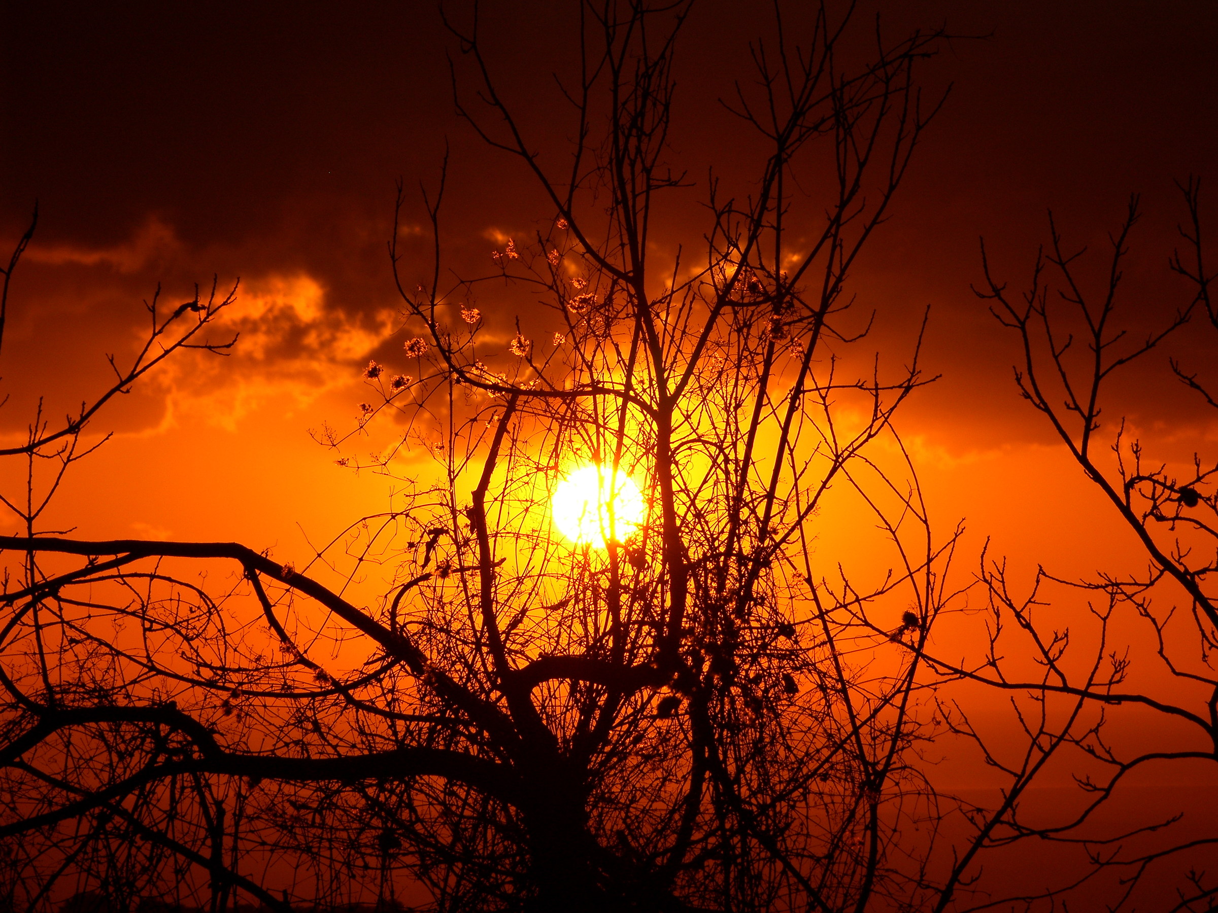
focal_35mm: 290
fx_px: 10204
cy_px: 456
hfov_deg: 6.8
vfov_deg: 5.1
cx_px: 609
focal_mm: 74.6
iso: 50
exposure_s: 1/1250
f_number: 6.3
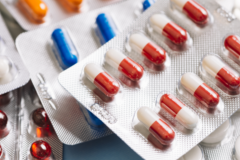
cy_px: 76
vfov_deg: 10.3
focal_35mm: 133
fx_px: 887
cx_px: 142
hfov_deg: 15.4
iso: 250
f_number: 8
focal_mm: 105
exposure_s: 1/160
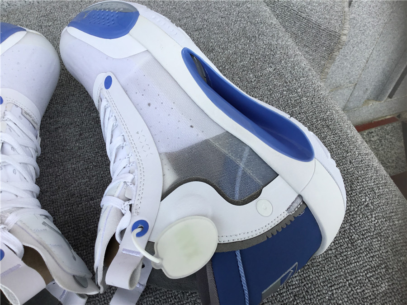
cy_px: 152
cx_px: 204
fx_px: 364
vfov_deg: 45.4
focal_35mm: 31
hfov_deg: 58.4
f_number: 2.4
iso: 25
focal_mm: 3.3
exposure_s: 1/436
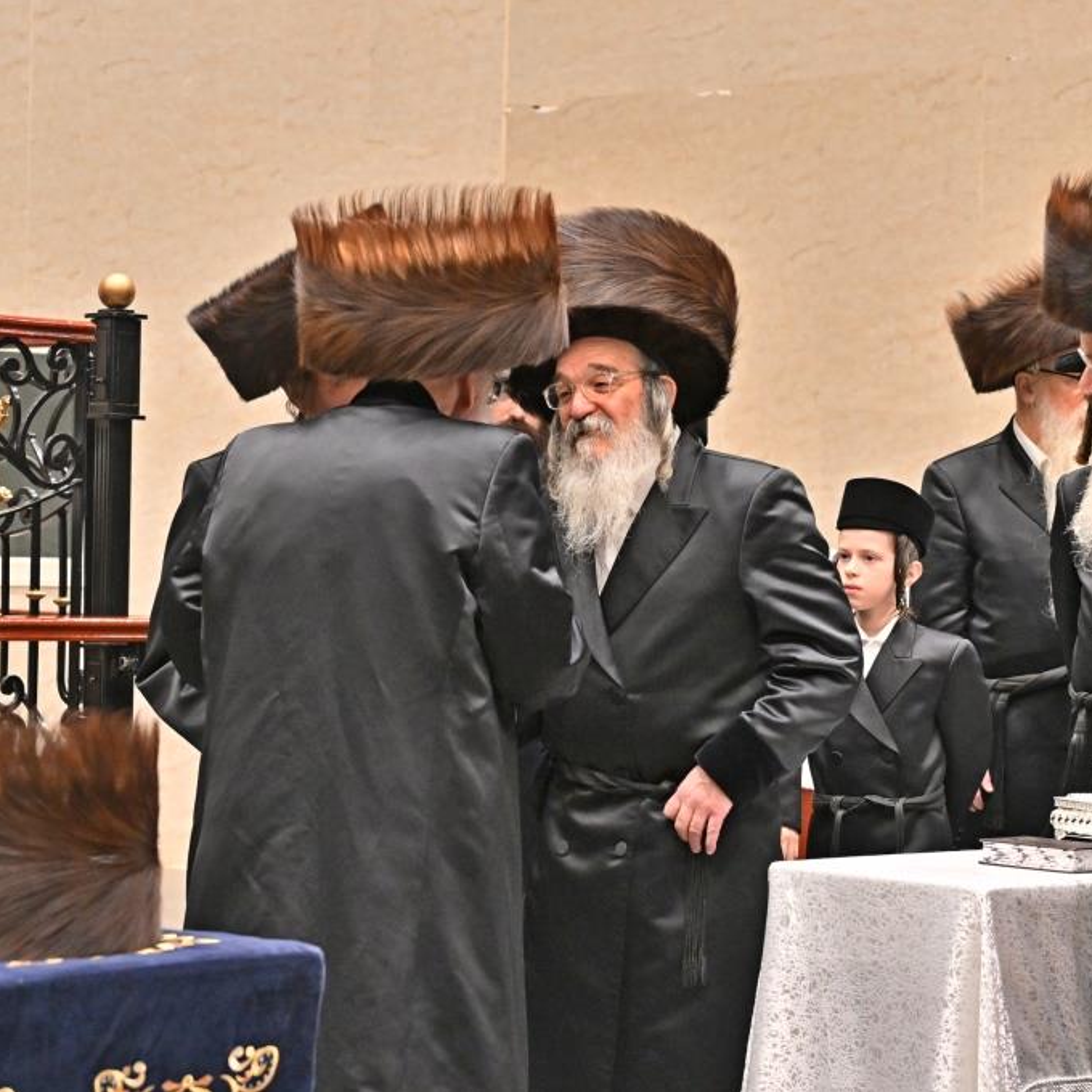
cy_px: 545
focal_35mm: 96
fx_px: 3426
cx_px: 588
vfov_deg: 18.1
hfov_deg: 18.1
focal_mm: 50
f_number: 4
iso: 1250
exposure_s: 1/400
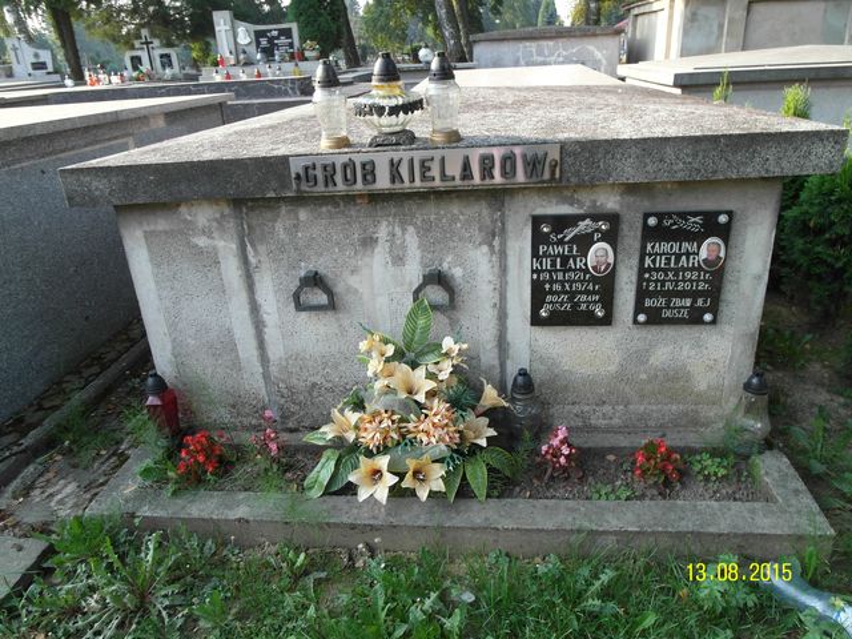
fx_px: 738
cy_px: 320
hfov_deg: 60.0
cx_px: 426
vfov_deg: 46.8
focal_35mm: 30
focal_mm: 6.5
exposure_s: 1/125
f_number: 3.4
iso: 80
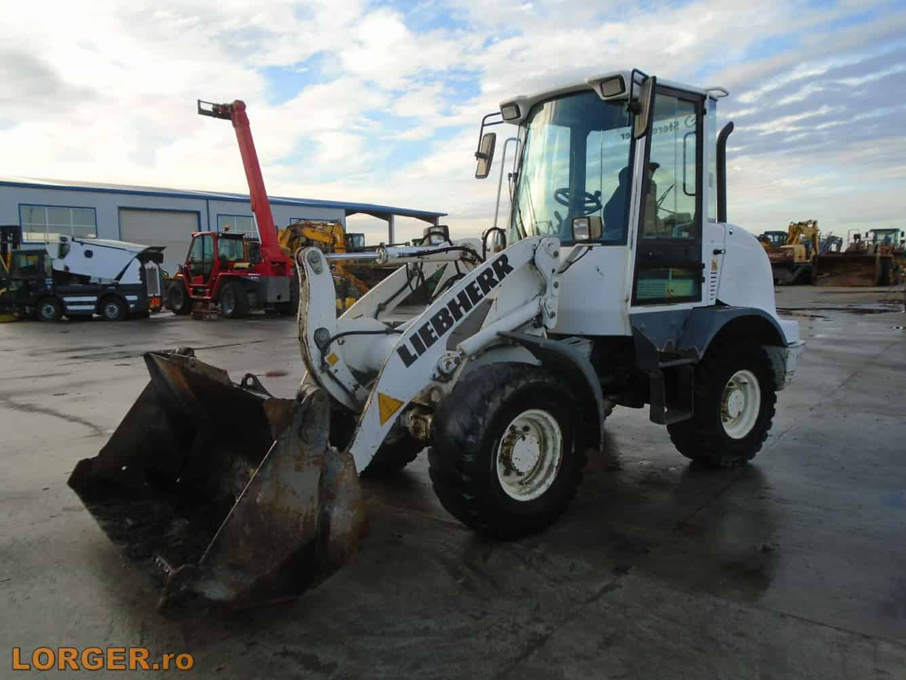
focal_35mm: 26
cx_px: 453
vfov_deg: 53.1
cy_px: 340
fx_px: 680
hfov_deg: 67.3
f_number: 3.2
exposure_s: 1/500
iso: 100
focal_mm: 4.6
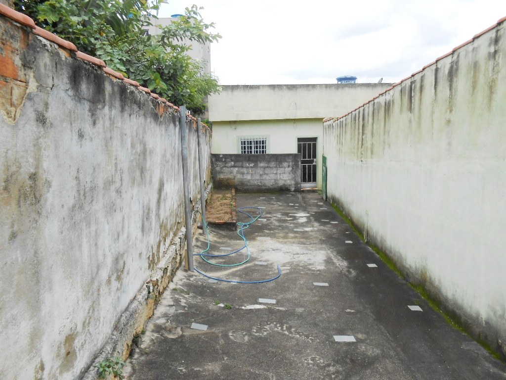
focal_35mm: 26
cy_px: 190
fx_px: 380
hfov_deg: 67.3
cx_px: 253
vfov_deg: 53.1
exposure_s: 1/400
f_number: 3.5
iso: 80
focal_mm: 4.6
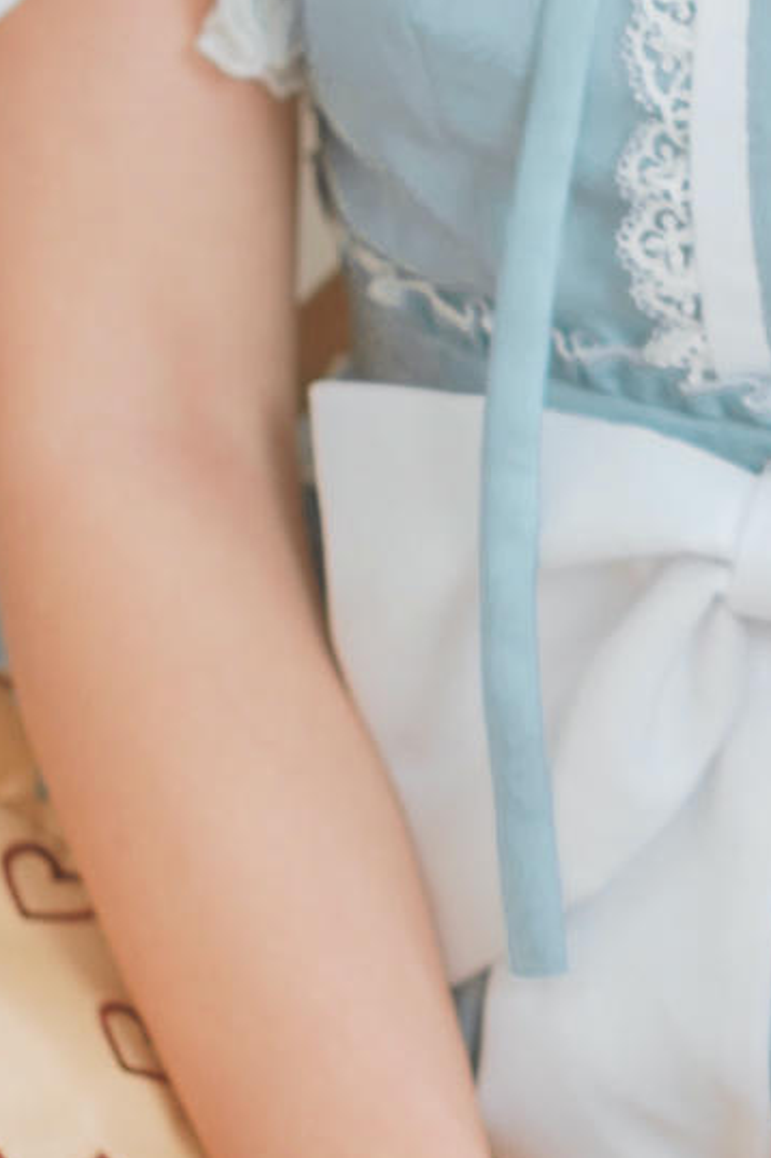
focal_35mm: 279
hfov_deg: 4.9
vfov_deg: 7.4
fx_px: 8974
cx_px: 784
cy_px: 112
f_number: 2.8
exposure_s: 1/80
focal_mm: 50
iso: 160
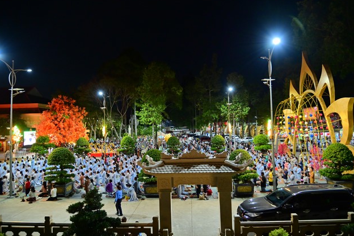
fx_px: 246
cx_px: 178
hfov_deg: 71.5
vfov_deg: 51.3
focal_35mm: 25
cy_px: 115
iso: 3200
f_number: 4
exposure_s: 1/60
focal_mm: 24
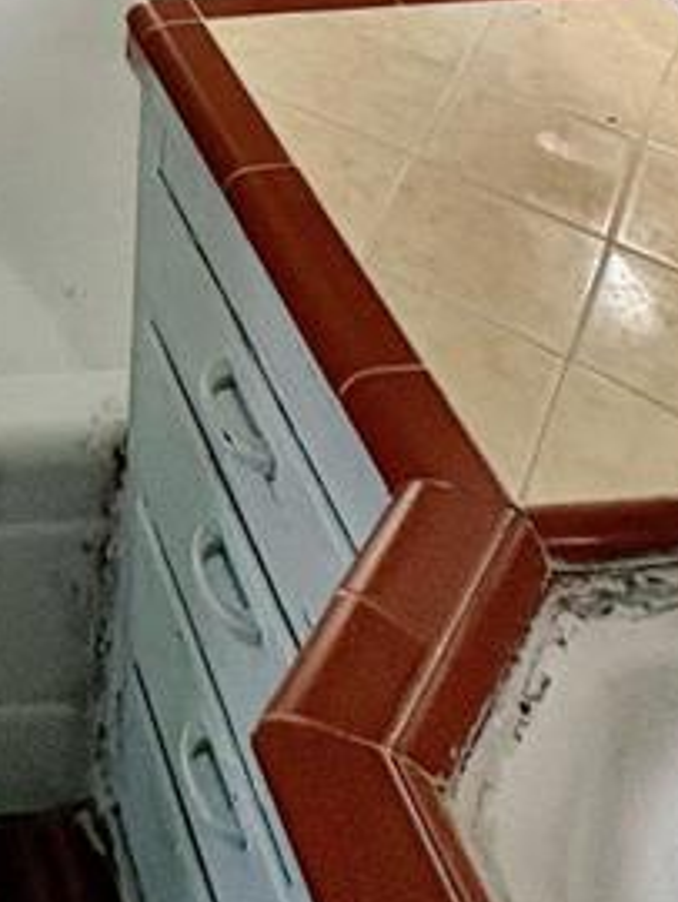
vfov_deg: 25.4
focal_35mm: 53
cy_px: -508
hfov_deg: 23.2
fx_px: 1382
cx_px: -287
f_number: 2.2
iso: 200
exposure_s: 1/63
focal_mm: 2.22
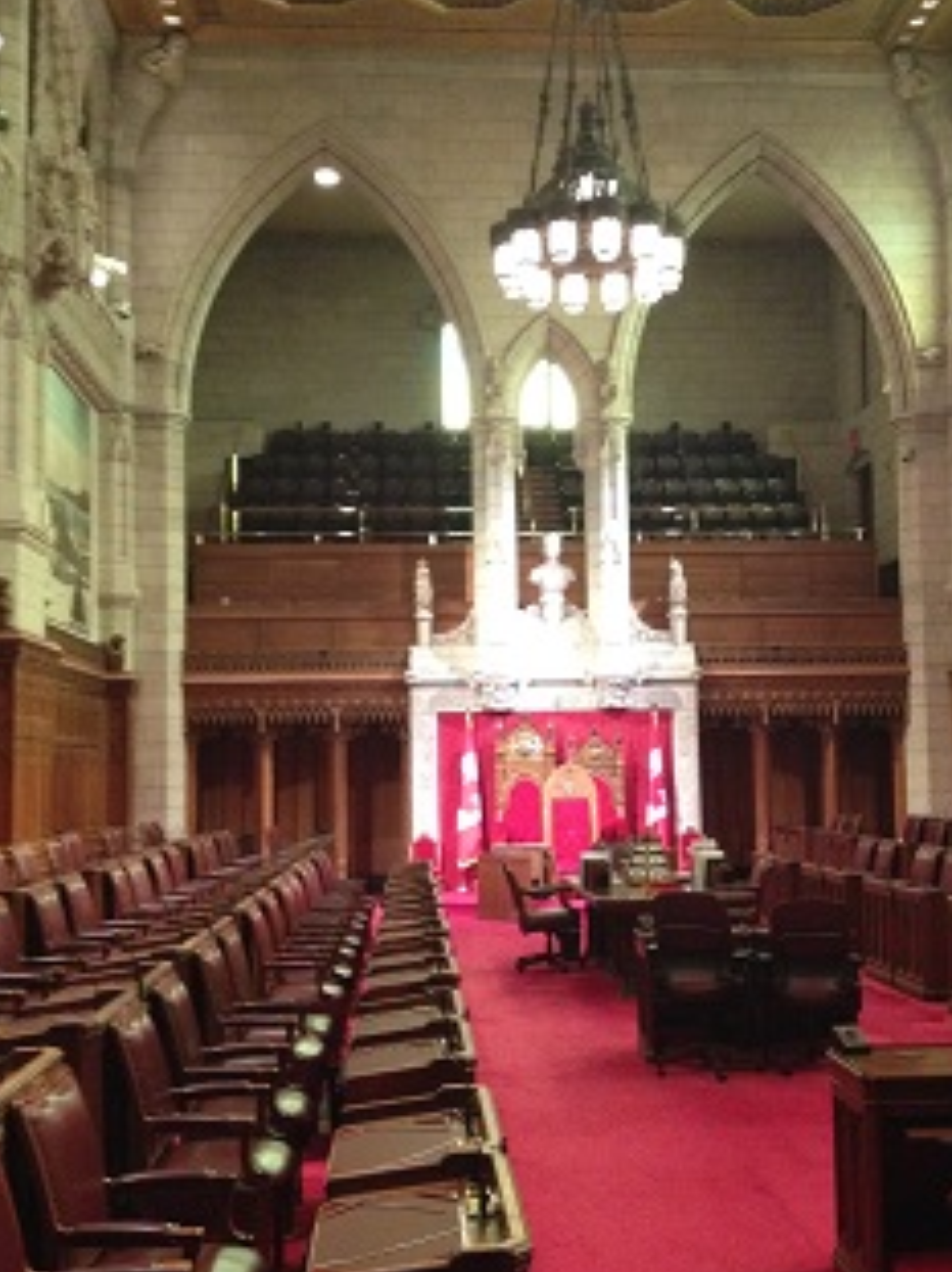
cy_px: 646
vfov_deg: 42.1
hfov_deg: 32.1
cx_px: 556
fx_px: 1651
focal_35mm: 45
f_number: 2.4
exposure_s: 1/20
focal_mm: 4.28
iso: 320
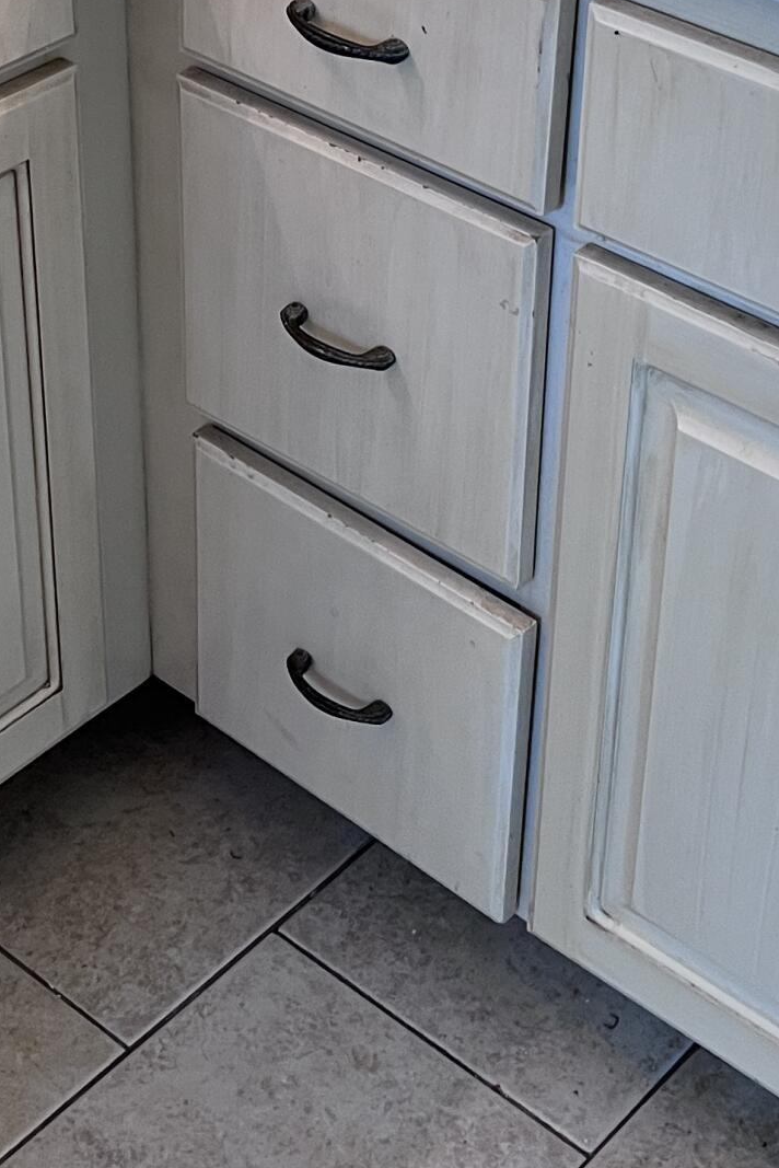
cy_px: 149
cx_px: 373
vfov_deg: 25.9
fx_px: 2465
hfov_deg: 18.0
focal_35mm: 76
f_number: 1.5
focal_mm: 5.7
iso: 80
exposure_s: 1/60
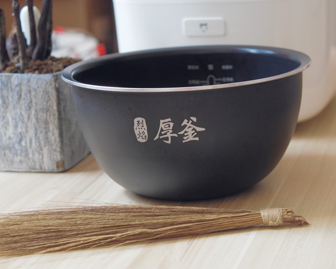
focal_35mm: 90
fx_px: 895
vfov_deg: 17.1
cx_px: 167
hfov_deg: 21.3
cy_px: 134
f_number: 3.5
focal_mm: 43
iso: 800
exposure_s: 1/100
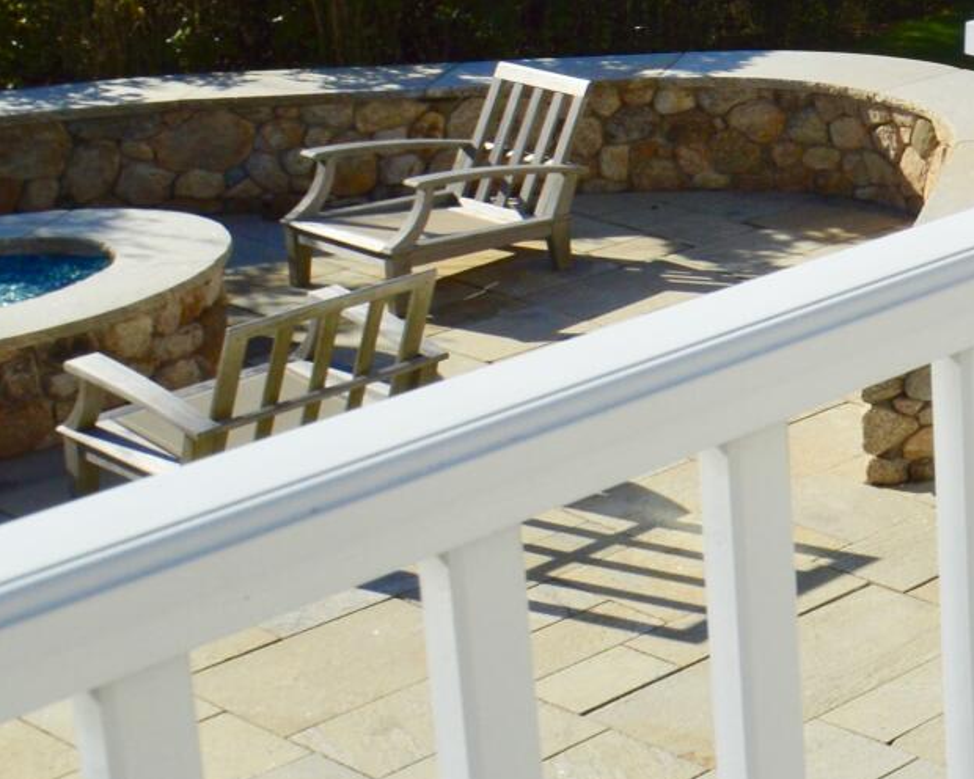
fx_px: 1960
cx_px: 2254
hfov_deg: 15.8
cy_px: -195
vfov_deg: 20.7
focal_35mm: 68
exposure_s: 1/400
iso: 100
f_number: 9
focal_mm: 10
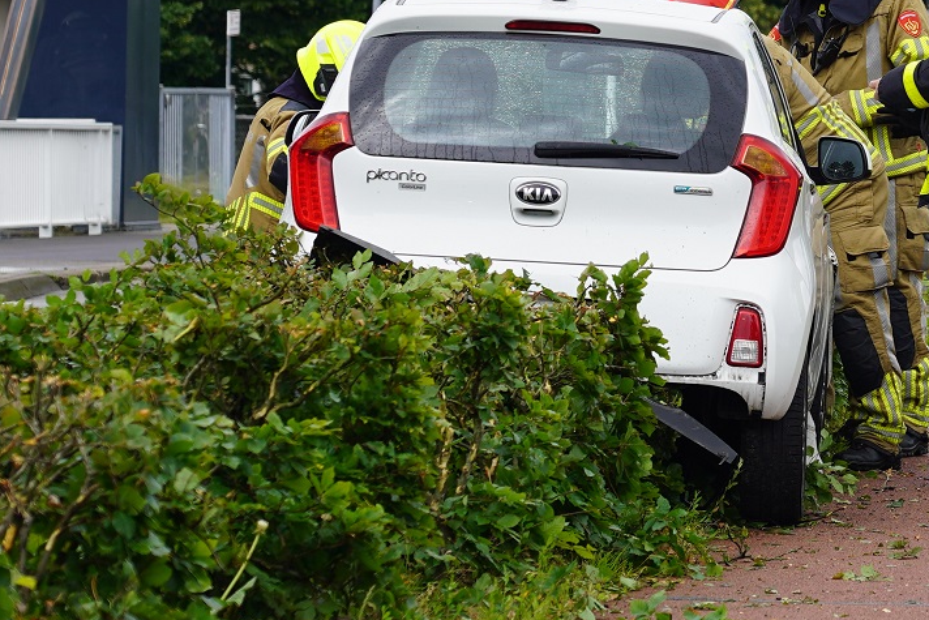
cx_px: 749
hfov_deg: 7.3
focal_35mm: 283
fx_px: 7304
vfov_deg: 4.9
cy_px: 90
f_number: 5
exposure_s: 1/400
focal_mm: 105
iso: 100
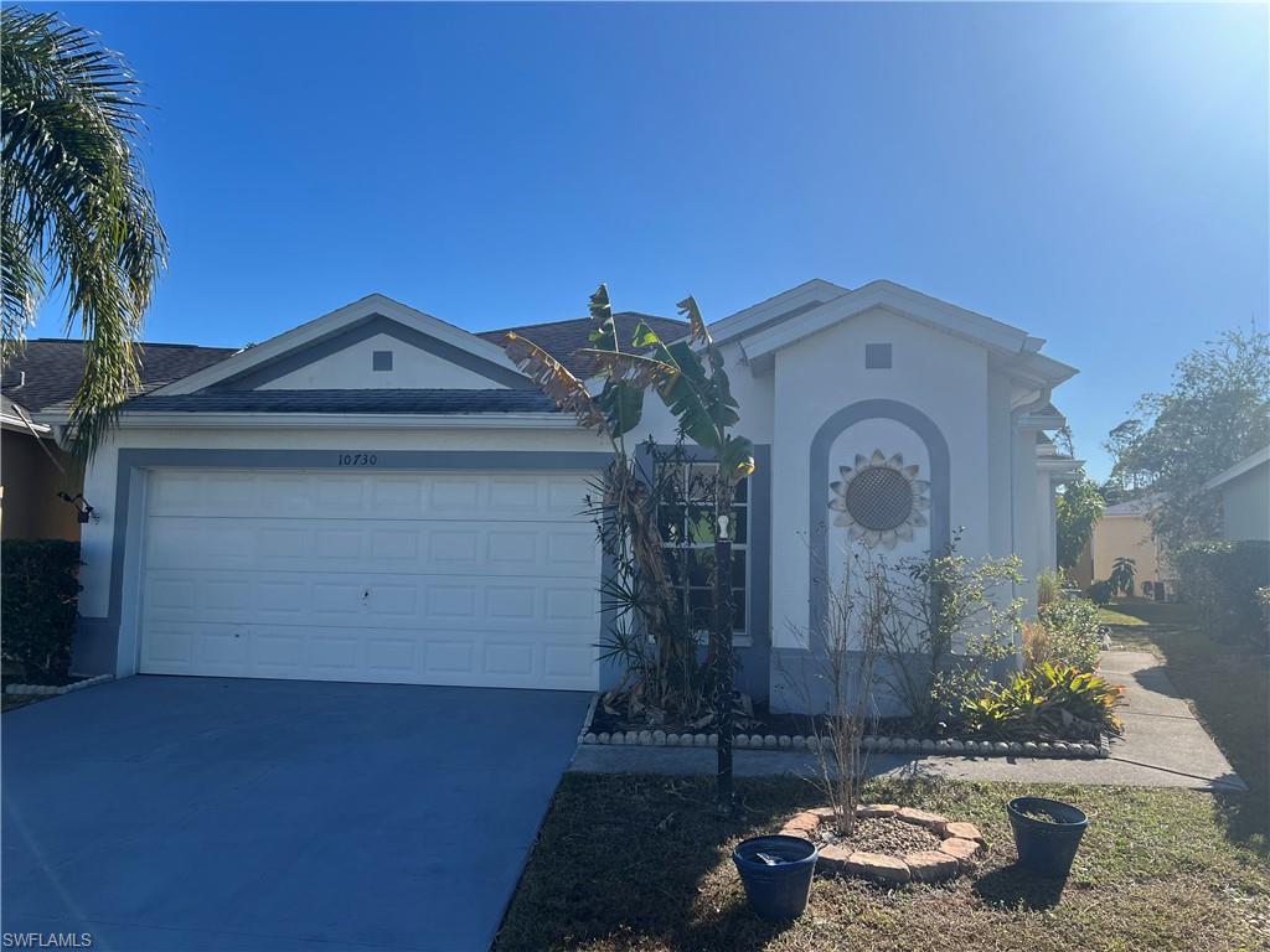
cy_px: 476
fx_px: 954
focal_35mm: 26
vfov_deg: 53.1
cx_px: 635
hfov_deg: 67.3
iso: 50
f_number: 1.5
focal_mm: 5.7
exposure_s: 1/4274
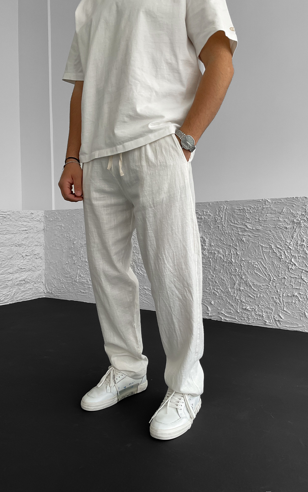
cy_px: 245
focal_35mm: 31
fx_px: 416
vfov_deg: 61.2
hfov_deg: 40.6
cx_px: 154
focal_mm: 3
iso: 25
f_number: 1.8
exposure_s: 1/120
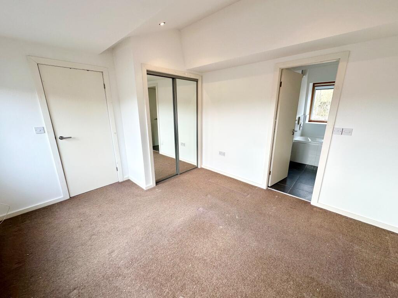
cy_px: 149
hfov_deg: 102.1
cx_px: 199
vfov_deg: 85.7
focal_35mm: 14
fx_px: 161
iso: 64
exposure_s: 1/100
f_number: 2.2
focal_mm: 2.22
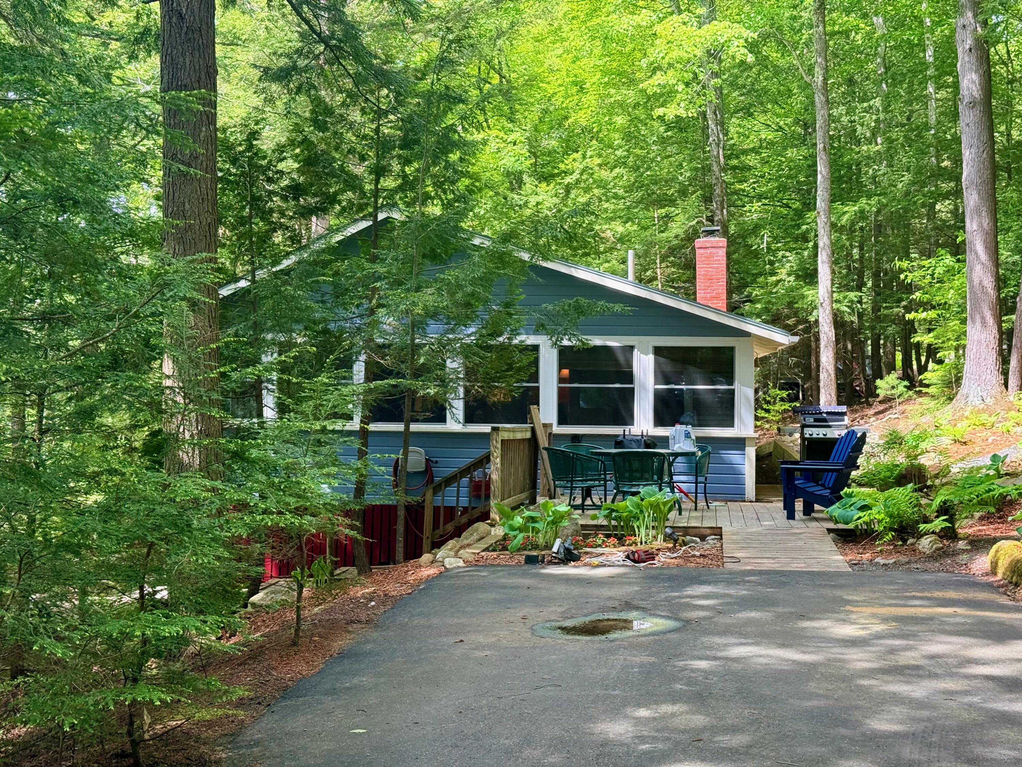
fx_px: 1417
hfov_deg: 39.7
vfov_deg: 30.3
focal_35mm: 48
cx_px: 511
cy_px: 384
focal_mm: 6.76
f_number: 1.78
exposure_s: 1/375
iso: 80
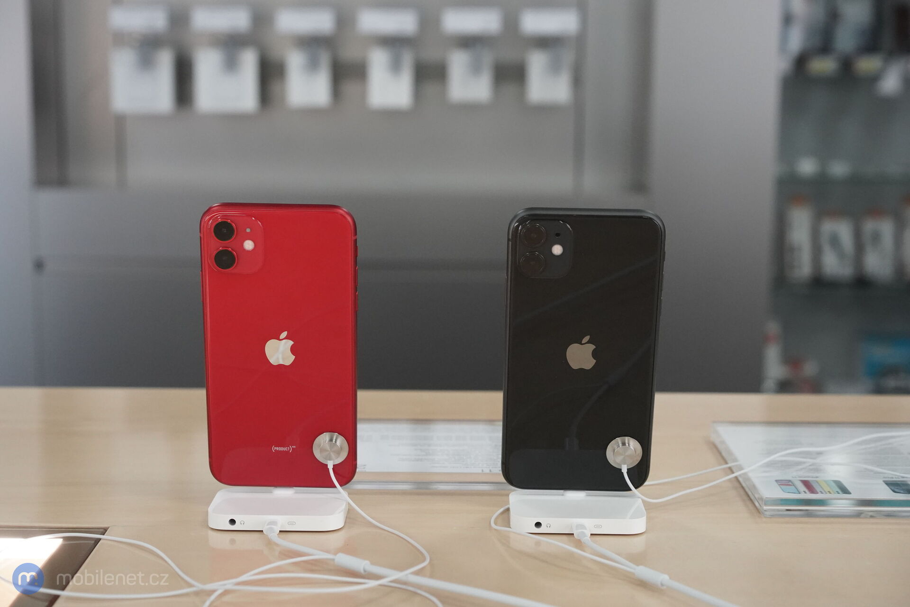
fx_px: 1390
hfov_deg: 36.2
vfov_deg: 24.6
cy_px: 304
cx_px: 455
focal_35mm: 55
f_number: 5.6
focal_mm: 55
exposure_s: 1/320
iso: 6400
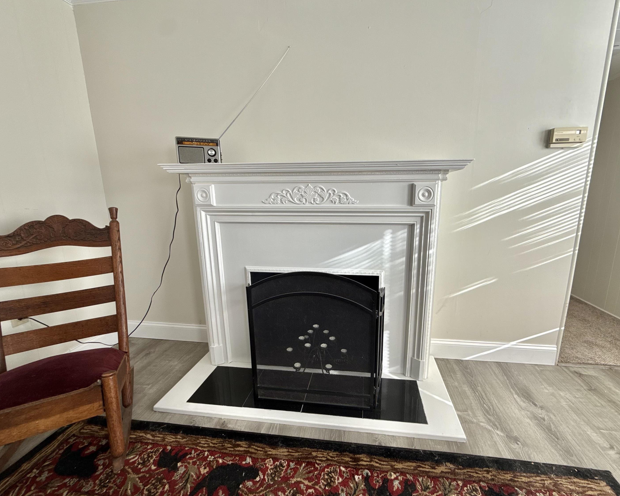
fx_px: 275
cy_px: 247
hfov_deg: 96.6
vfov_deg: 84.0
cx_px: 336
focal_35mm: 15
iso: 50
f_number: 2.2
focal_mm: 2.22
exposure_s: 1/99
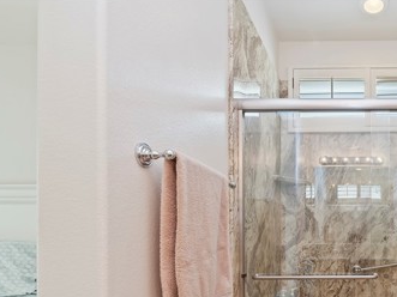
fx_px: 298
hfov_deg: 58.4
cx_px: 351
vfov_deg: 49.2
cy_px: 248
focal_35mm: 26
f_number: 10
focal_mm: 14
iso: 500
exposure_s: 1/6
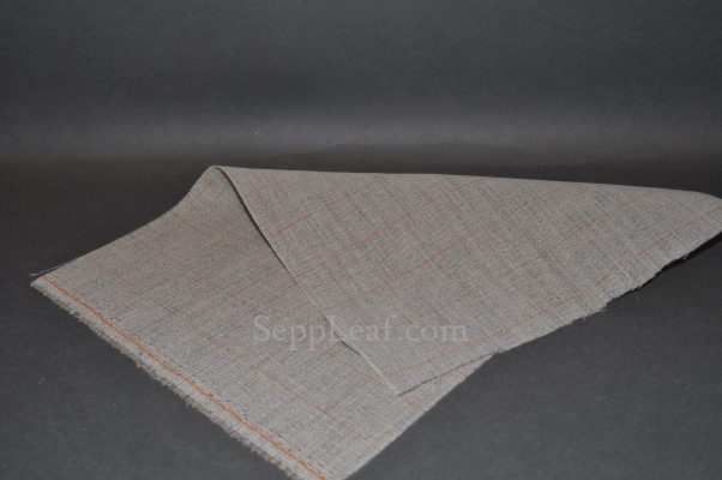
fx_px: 781
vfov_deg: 34.1
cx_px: 361
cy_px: 240
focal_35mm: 39
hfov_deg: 49.6
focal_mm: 26
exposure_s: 1/160
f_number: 9
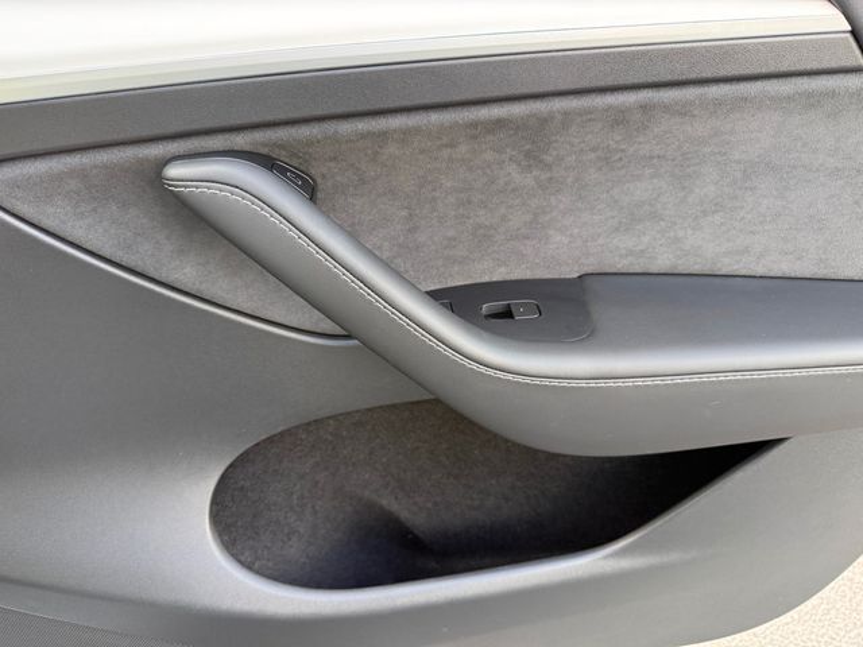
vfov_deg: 56.8
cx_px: 432
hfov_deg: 71.6
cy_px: 324
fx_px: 598
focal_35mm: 24
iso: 200
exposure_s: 1/198
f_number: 1.78
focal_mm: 6.76
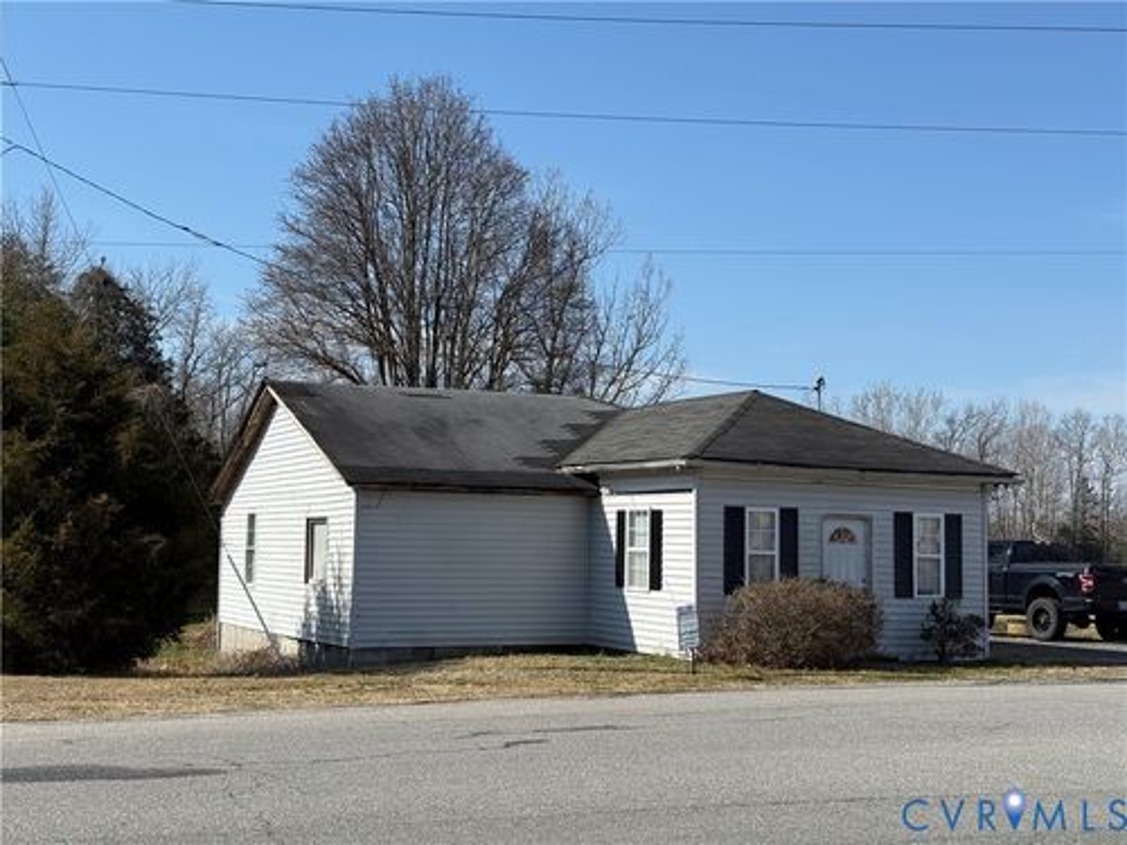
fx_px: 1563
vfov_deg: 30.3
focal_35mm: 48
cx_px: 564
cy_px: 422
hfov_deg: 39.7
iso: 64
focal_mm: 6.76
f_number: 1.78
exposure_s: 1/5587
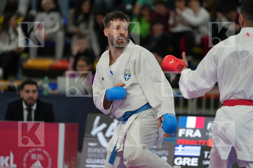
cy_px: 84
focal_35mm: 300
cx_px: 126
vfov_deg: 4.6
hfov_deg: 6.9
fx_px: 2108
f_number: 2.8
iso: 1600
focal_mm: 200
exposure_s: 1/1000
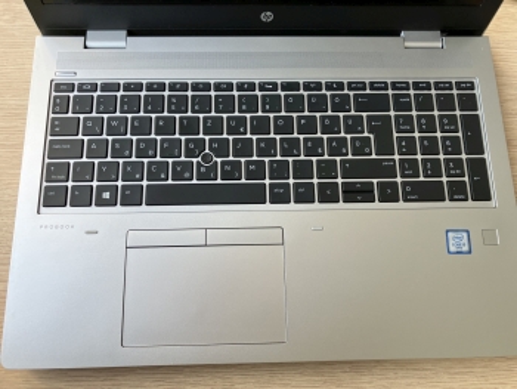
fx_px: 418
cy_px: 194
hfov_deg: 63.4
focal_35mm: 28
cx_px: 258
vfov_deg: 49.8
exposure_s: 1/121
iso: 64
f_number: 1.8
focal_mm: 3.99
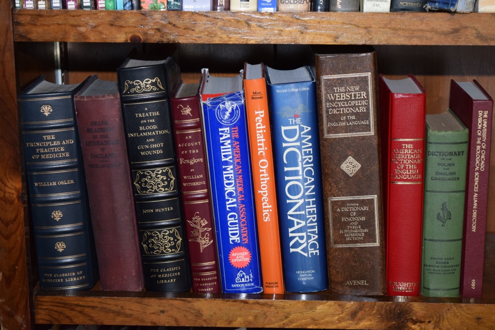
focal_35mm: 82
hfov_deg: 24.6
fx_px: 1134
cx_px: 248
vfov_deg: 16.6
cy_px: 165
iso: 1400
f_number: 5.6
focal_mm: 55
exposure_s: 1/60
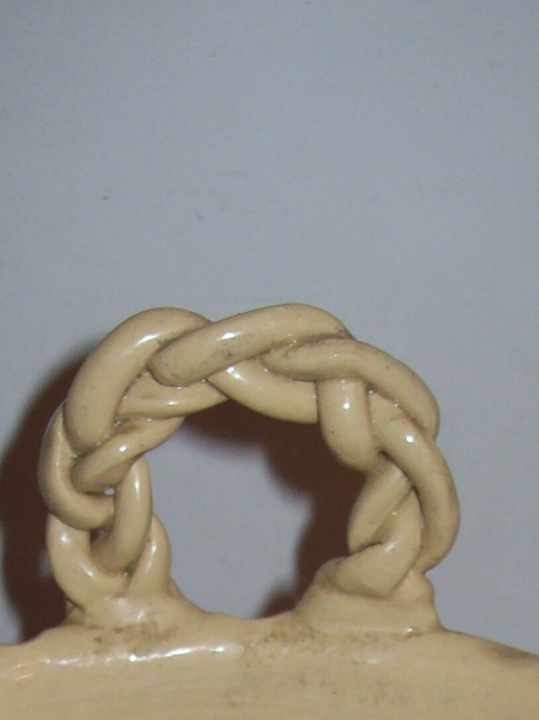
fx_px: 1953
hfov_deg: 15.7
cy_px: 925
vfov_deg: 19.3
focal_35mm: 94
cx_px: 199
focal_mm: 6
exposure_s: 1/64
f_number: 2.7
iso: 80
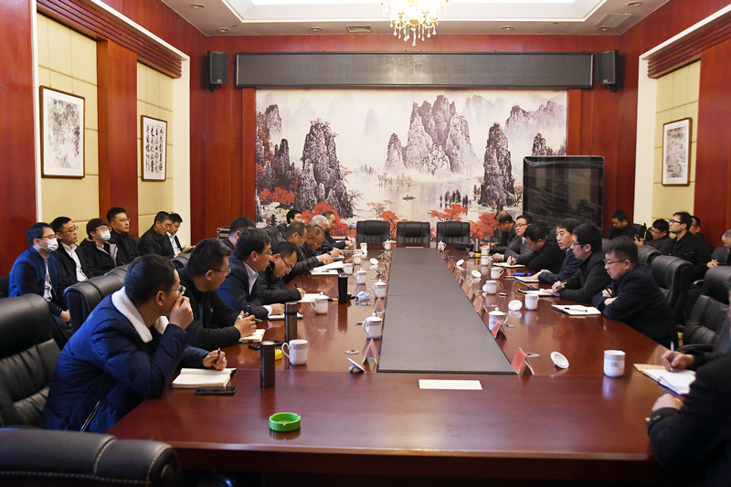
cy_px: 244
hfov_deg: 57.2
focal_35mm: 33
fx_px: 670
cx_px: 366
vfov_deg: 40.0
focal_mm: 22
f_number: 5
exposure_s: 1/100
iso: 1600
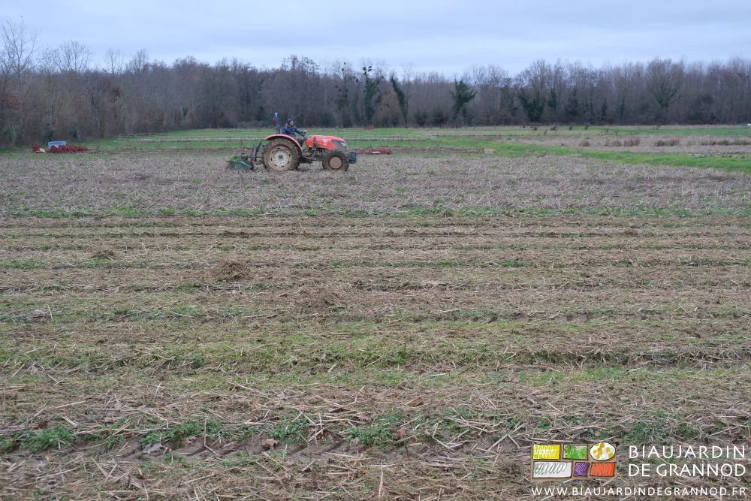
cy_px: 250
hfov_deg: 46.4
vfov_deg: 31.9
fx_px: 876
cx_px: 376
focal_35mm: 42
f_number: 4
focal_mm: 27.7
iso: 320
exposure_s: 1/90
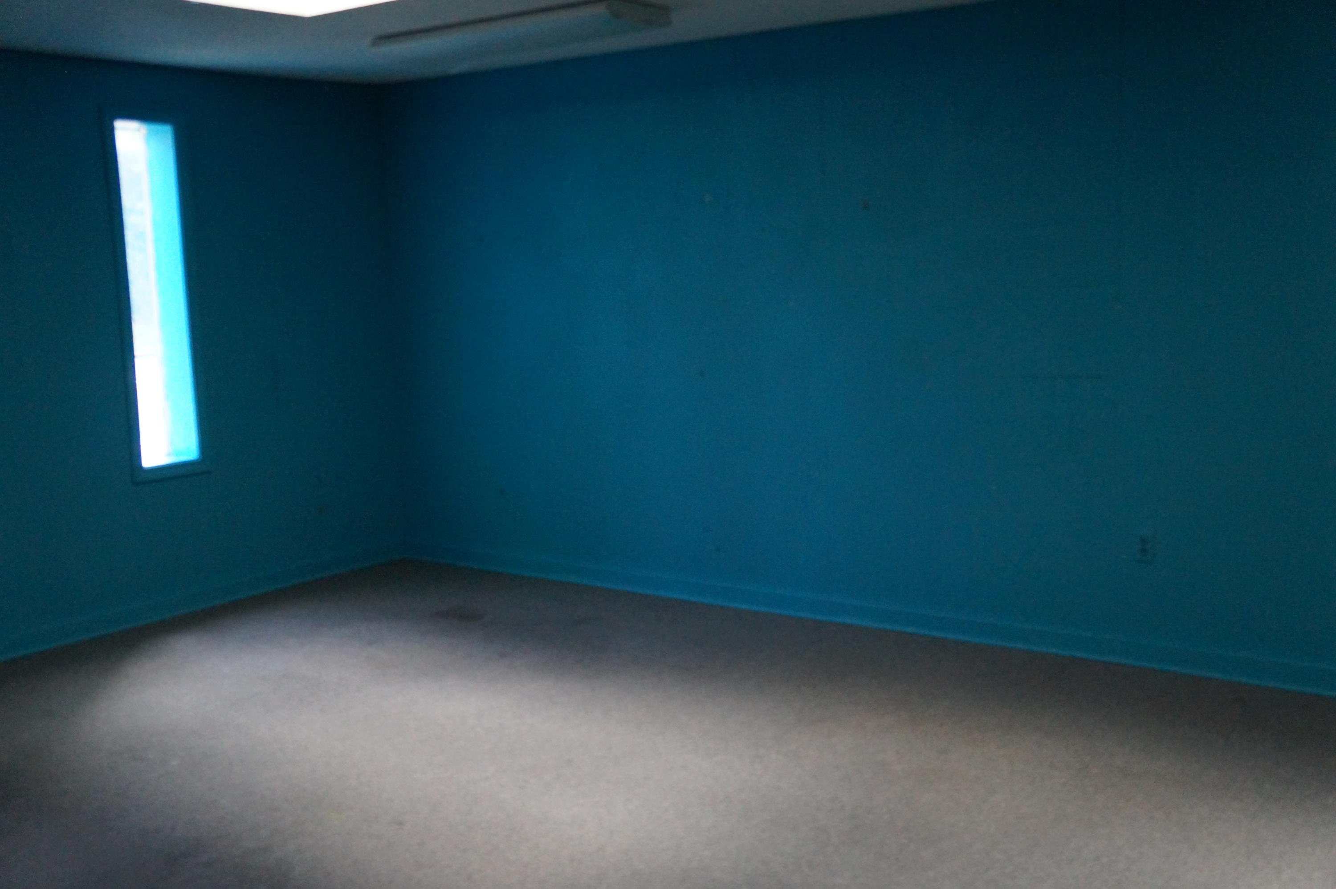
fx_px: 1335
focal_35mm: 36
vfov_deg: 36.8
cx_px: 668
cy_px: 444
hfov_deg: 53.2
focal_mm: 24
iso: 3200
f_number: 4
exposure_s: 1/40
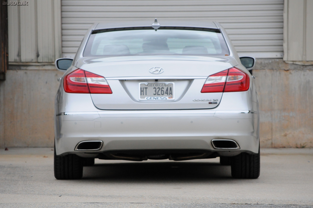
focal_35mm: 202
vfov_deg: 6.8
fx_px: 1759
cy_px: 104
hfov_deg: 10.2
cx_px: 156
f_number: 8
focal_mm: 135
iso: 2000
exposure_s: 1/1250
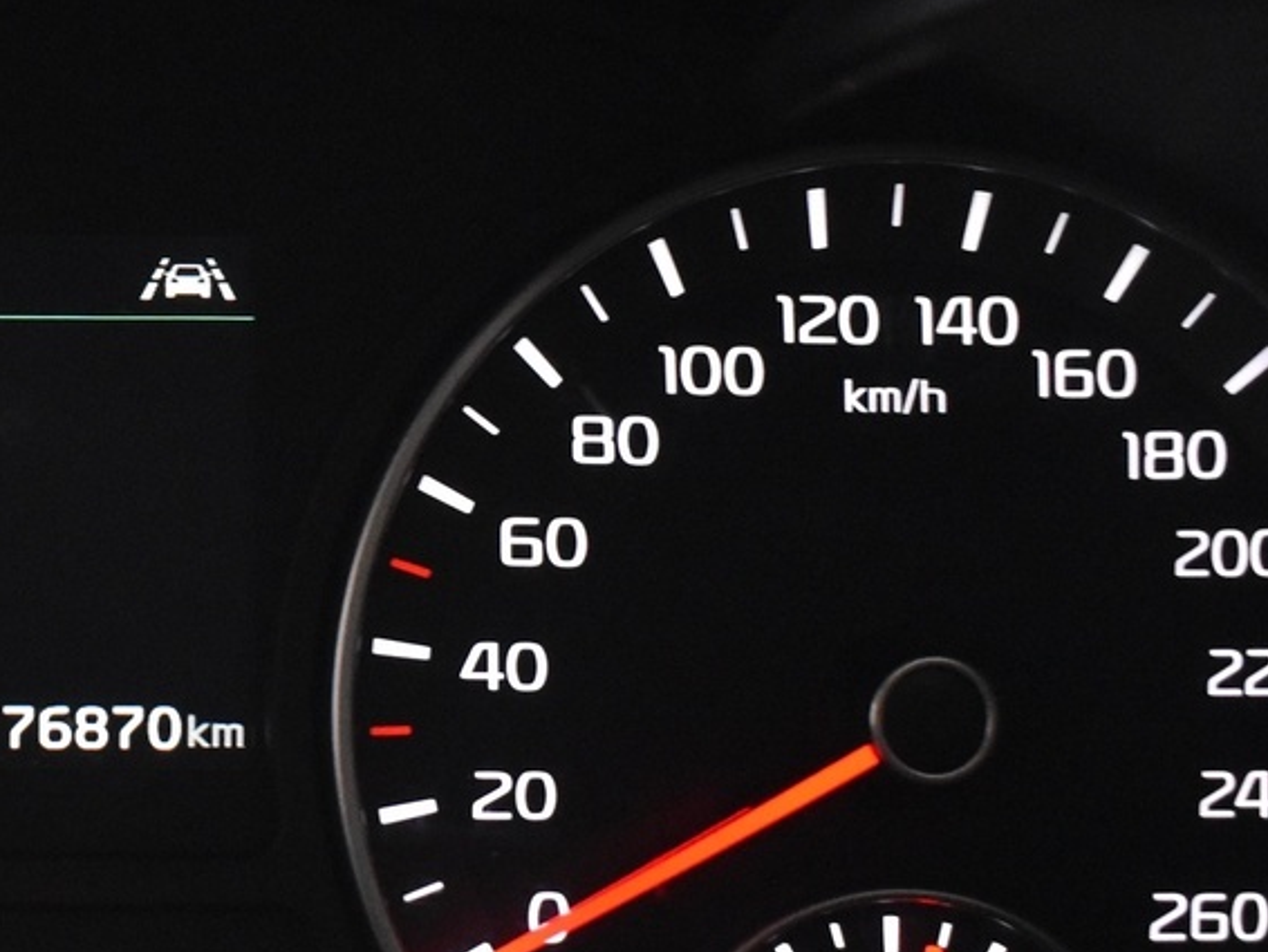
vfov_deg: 14.9
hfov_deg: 18.8
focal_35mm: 99
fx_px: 3628
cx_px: -235
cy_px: 560
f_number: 3.8
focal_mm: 24
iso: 3200
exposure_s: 1/25
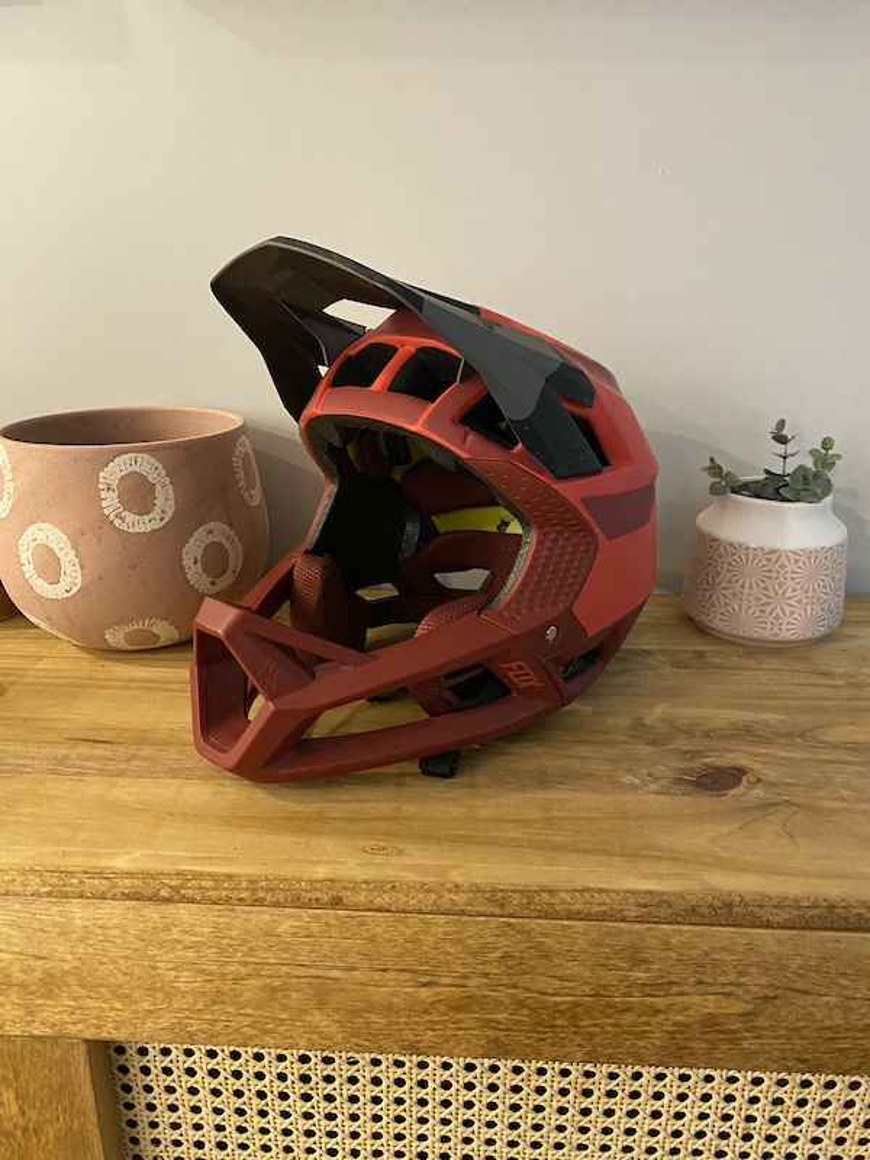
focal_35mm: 26
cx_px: 435
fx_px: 871
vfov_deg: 67.3
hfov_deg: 53.1
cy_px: 580
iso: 500
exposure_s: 1/30
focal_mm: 4.25
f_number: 1.8
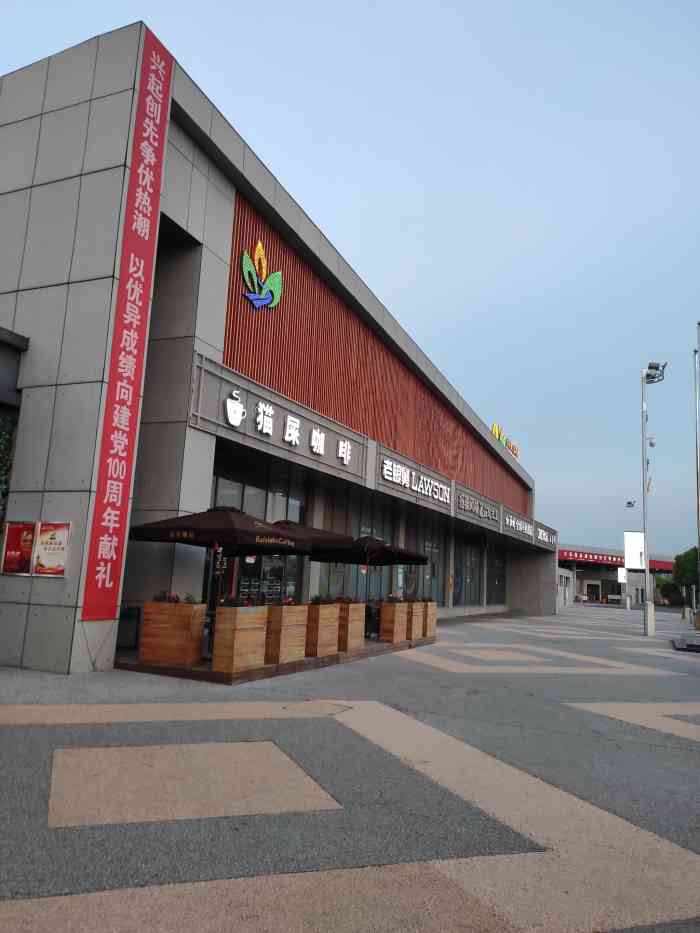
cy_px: 466
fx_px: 701
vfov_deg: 67.3
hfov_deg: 53.1
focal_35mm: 26
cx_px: 350
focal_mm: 4.77
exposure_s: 1/100
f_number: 1.75
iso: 255
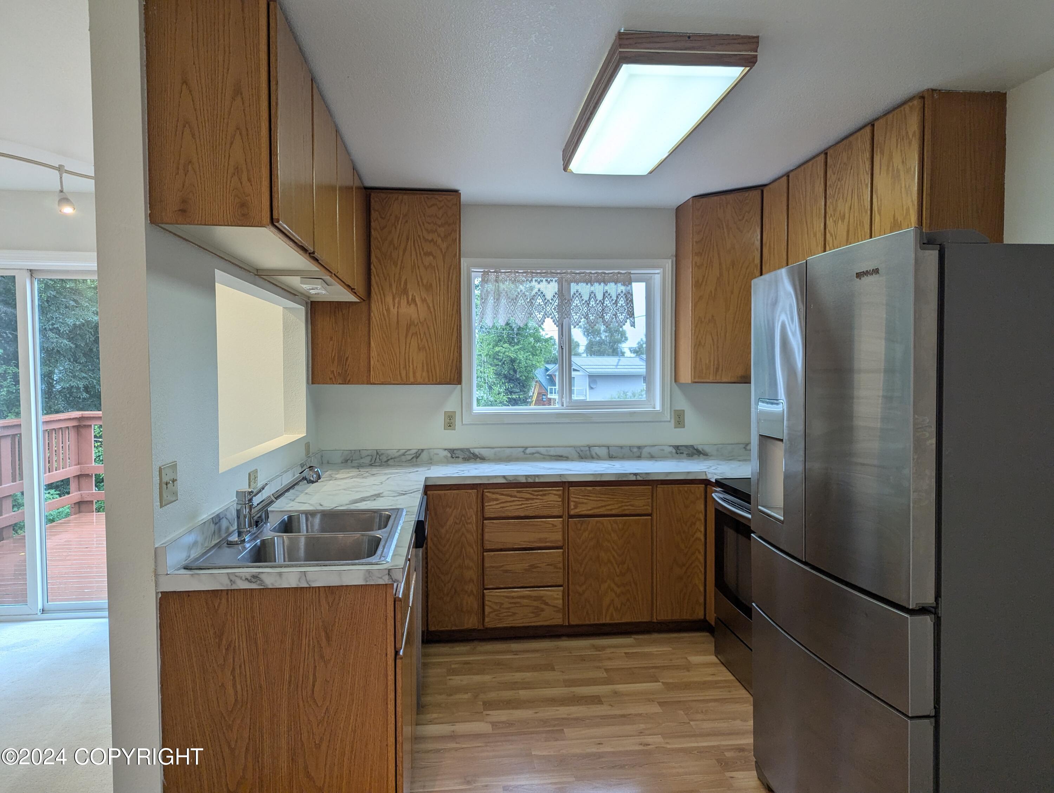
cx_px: 527
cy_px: 396
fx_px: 732
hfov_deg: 71.5
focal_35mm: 24
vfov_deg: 56.9
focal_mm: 6.81
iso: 75
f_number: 1.85
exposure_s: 1/120
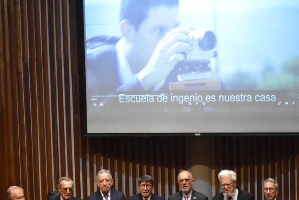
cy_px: 173
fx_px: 1262
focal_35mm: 152
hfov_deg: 13.5
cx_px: 216
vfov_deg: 9.0
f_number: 5.6
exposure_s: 1/60
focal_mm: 55
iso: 5000
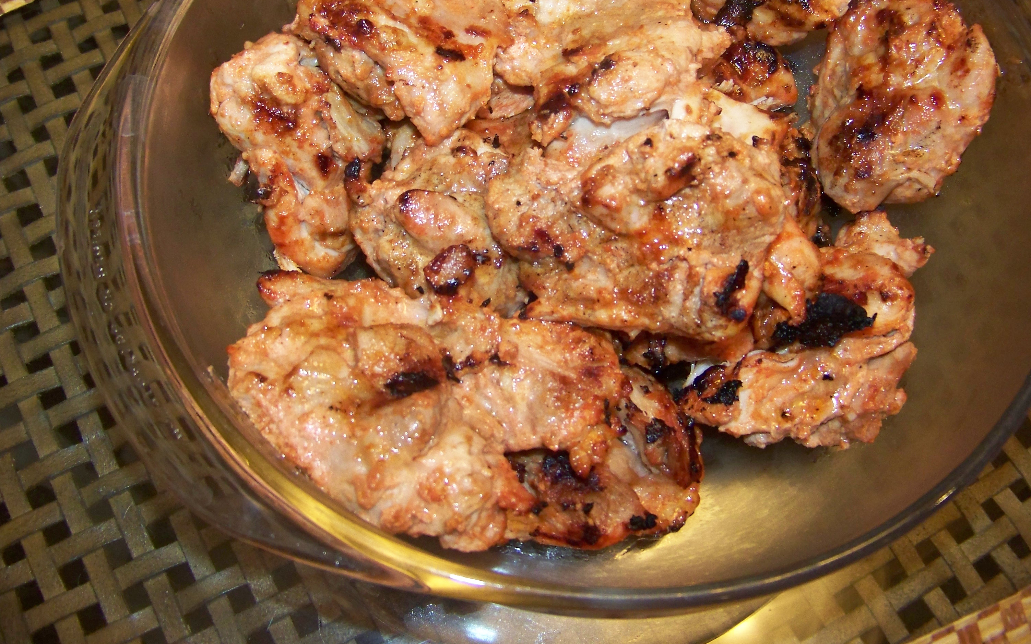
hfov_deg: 50.4
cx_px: 516
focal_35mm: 39
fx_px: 1096
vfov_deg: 32.7
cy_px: 253
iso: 200
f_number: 2.8
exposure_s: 1/30
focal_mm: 5.85
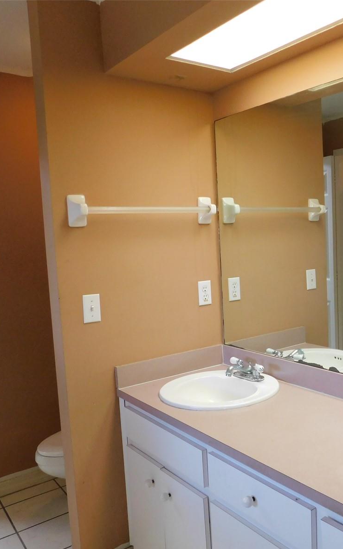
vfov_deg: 58.1
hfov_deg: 37.1
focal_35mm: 33
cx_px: 271
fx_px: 493
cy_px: 278
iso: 280
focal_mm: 4
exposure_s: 1/30
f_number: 3
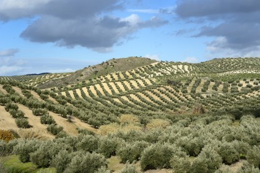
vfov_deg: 16.1
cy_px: 86
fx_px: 614
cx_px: 130
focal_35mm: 85
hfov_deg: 23.9
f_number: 10
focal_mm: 85
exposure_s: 1/800
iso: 400
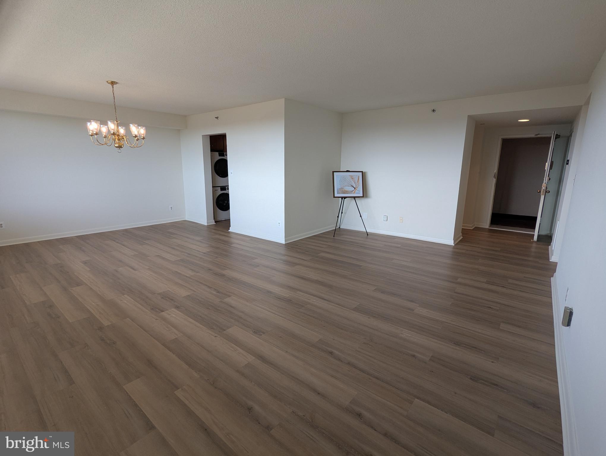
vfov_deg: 78.2
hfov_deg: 94.4
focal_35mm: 16
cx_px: 303
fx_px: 280
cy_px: 228
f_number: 2.2
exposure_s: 1/128
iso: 51
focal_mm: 2.35
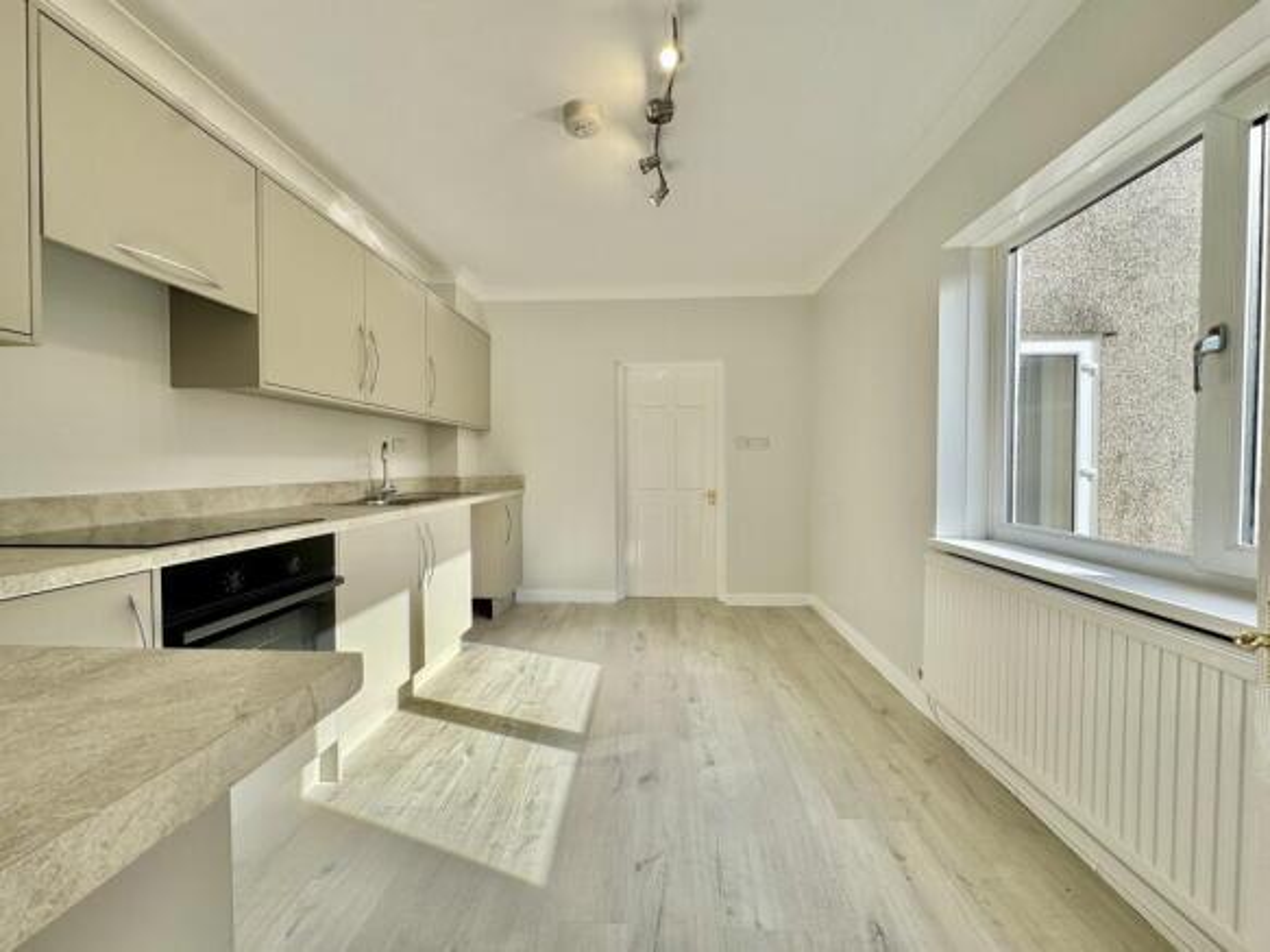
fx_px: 514
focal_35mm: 14
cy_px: 476
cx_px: 635
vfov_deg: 85.7
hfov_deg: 102.1
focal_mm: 2.22
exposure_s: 1/309
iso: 40
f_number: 2.2
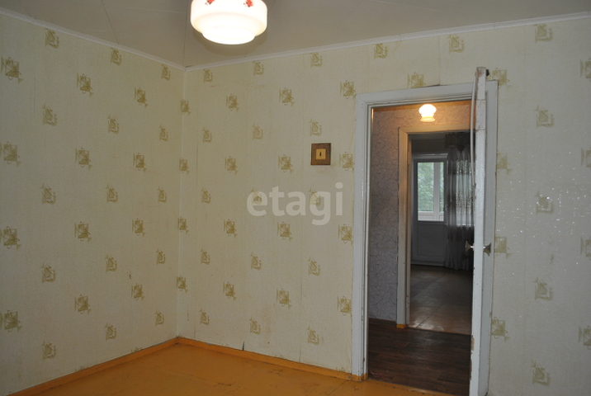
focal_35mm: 27
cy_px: 198
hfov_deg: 67.3
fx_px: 444
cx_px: 296
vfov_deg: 48.1
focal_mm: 18
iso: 200
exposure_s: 1/60
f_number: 3.5
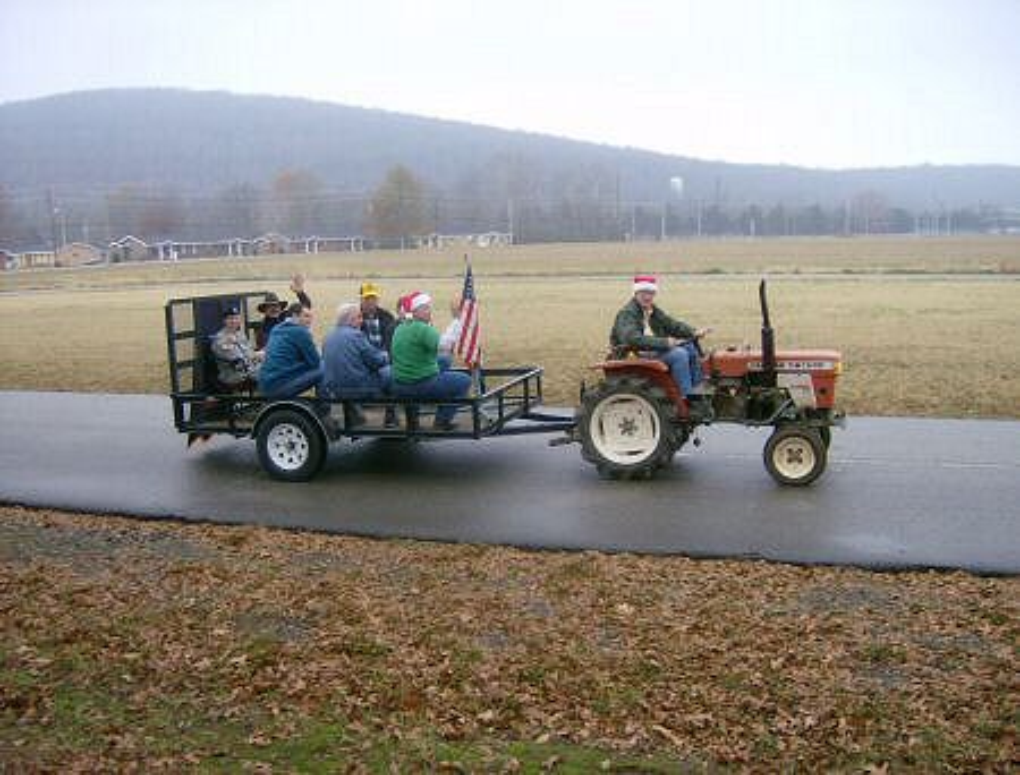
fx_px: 1066
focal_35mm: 36
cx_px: 510
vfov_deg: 40.0
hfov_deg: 51.1
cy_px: 388
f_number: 2.8
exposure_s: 1/103
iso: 100
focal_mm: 6
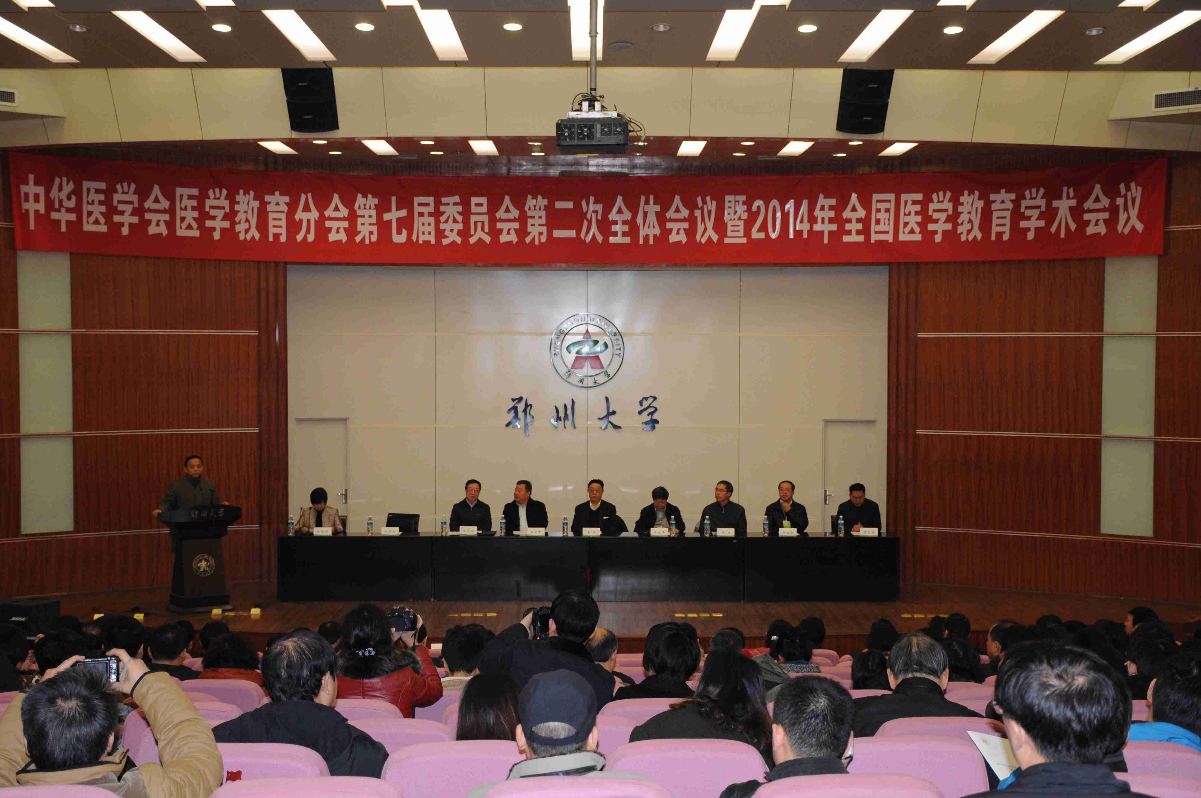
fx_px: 1699
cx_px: 600
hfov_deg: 38.9
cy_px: 399
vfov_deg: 26.4
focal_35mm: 51
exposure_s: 1/60
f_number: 4.2
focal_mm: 34
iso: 640
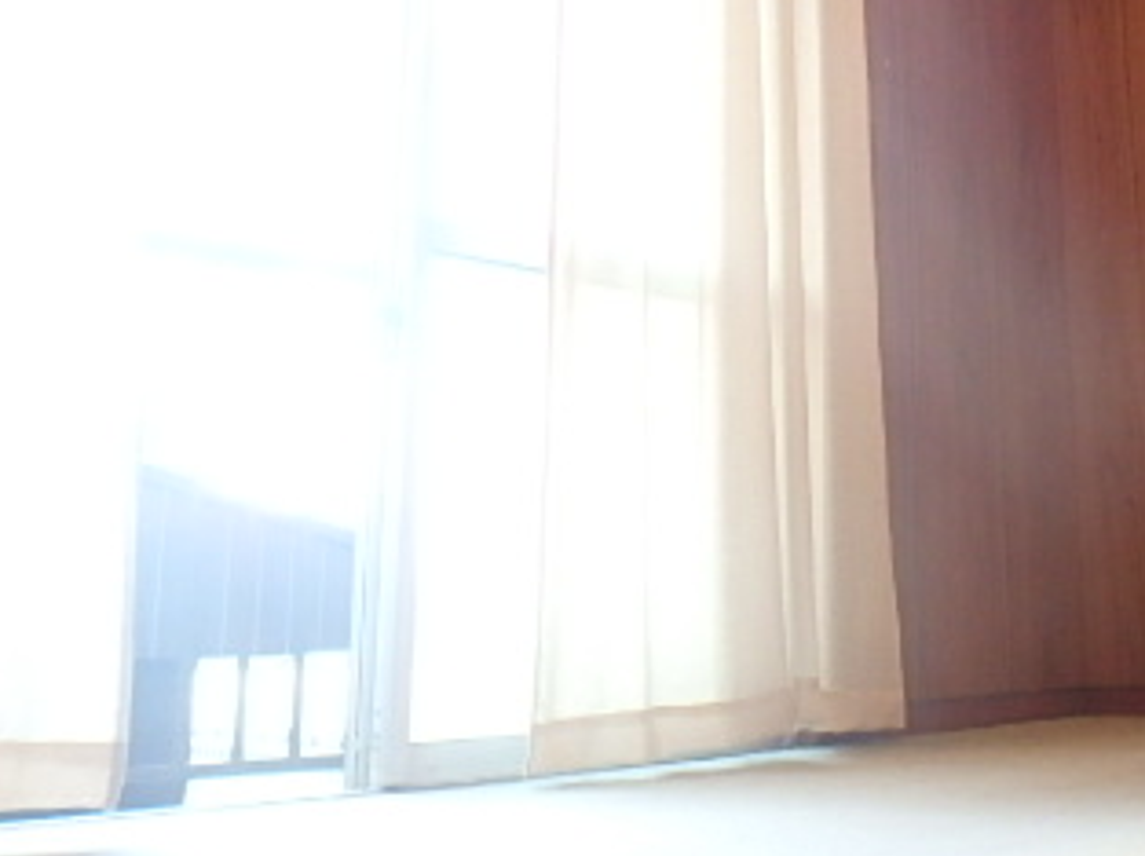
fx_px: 1421
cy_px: 348
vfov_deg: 33.4
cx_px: 926
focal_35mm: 43
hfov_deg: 41.9
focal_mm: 3.7
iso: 400
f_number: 3.5
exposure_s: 1/30
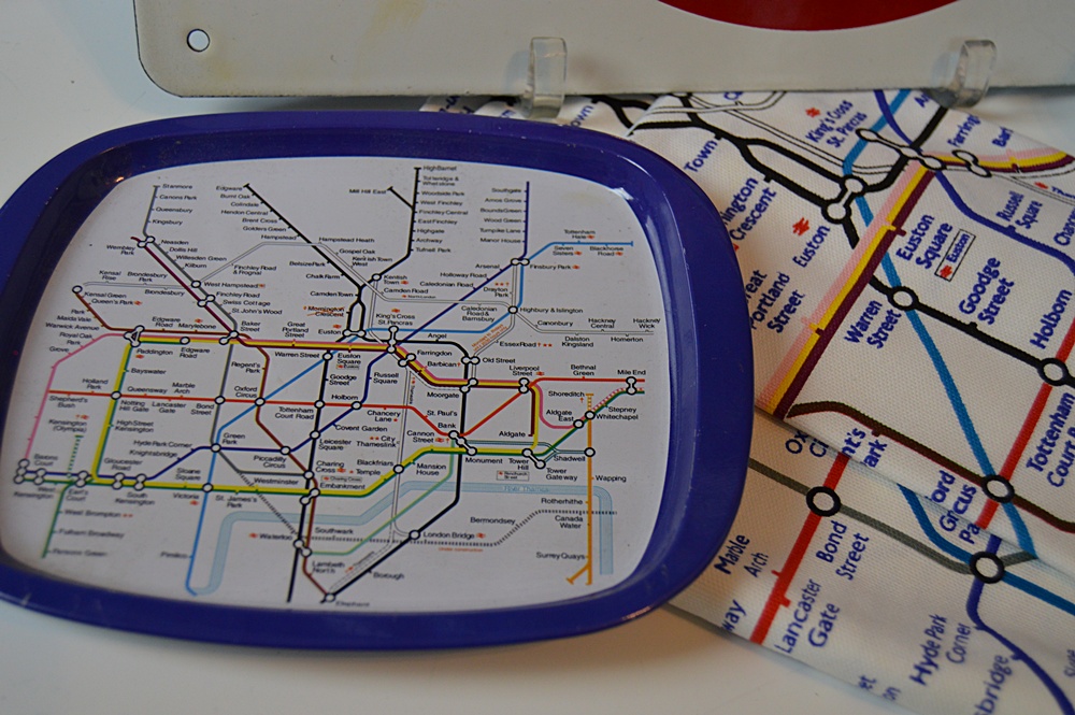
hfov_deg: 46.4
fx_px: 1253
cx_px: 538
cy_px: 358
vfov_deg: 31.8
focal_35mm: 42
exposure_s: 1/60
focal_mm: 28
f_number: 4
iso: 720
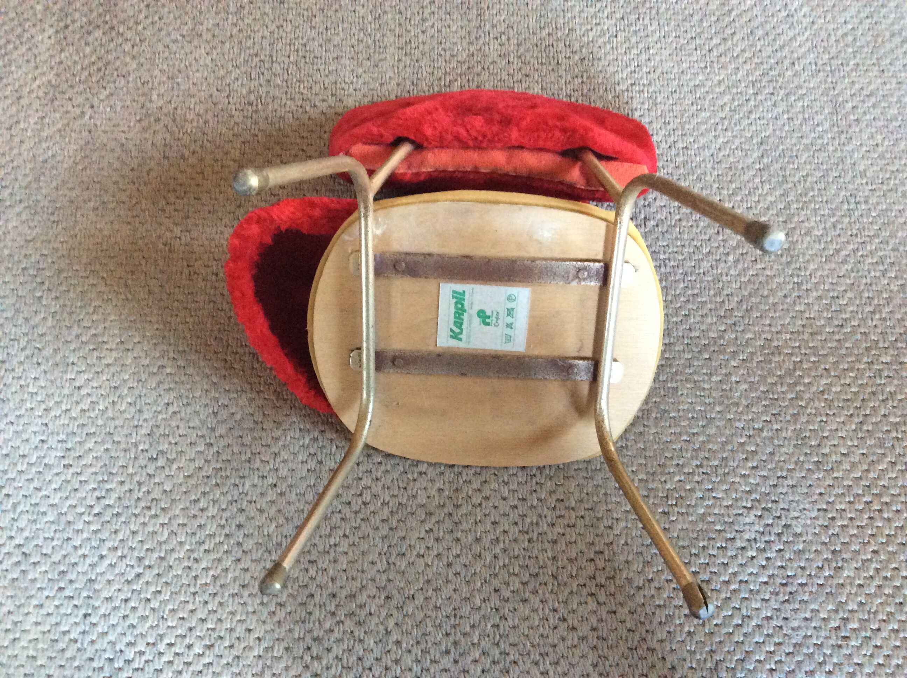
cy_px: 339
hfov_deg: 56.9
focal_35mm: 32
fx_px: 837
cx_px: 454
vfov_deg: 44.1
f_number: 2.4
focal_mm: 3.3
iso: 320
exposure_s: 1/17
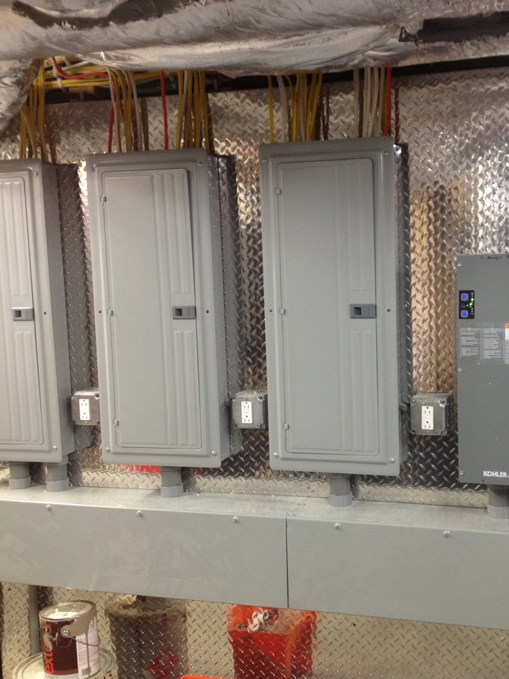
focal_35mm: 47
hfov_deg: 30.6
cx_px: 345
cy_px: 341
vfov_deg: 40.4
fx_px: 921
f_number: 2.4
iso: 125
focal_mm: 4.28
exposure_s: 1/20
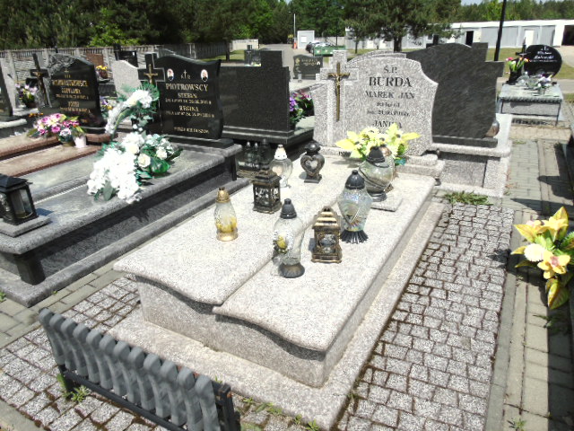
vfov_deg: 54.9
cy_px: 216
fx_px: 415
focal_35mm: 25
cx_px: 287
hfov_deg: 69.4
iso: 80
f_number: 3.4
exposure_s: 1/1500
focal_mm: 4.4
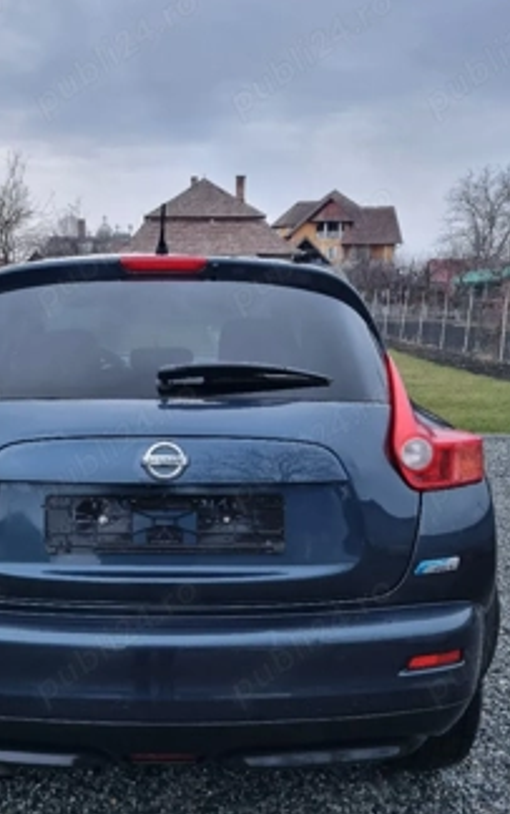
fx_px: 755
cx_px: 166
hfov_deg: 36.9
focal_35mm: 34
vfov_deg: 56.4
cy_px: 475
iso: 250
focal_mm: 5.4
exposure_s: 1/100
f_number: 1.8
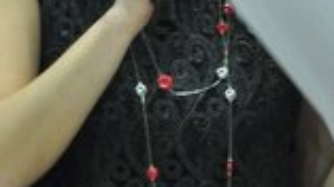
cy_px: -128
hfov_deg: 1.8
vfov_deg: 1.0
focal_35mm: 1171
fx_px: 10362
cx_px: -87
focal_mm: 180
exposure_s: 1/30
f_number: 6
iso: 1250
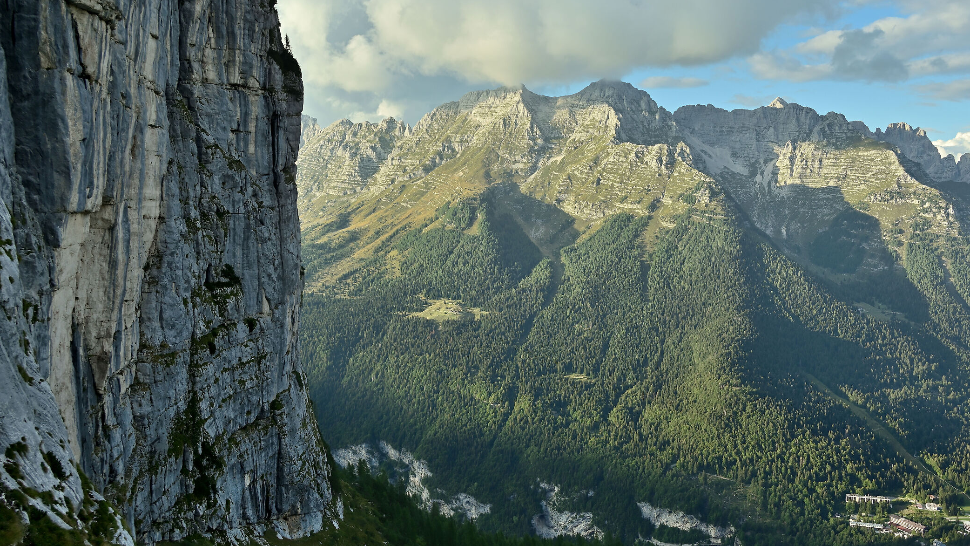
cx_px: 512
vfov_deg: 33.2
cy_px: 279
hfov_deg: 55.8
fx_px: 916
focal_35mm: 36
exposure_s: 1/200
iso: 100
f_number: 7.1
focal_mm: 29.5
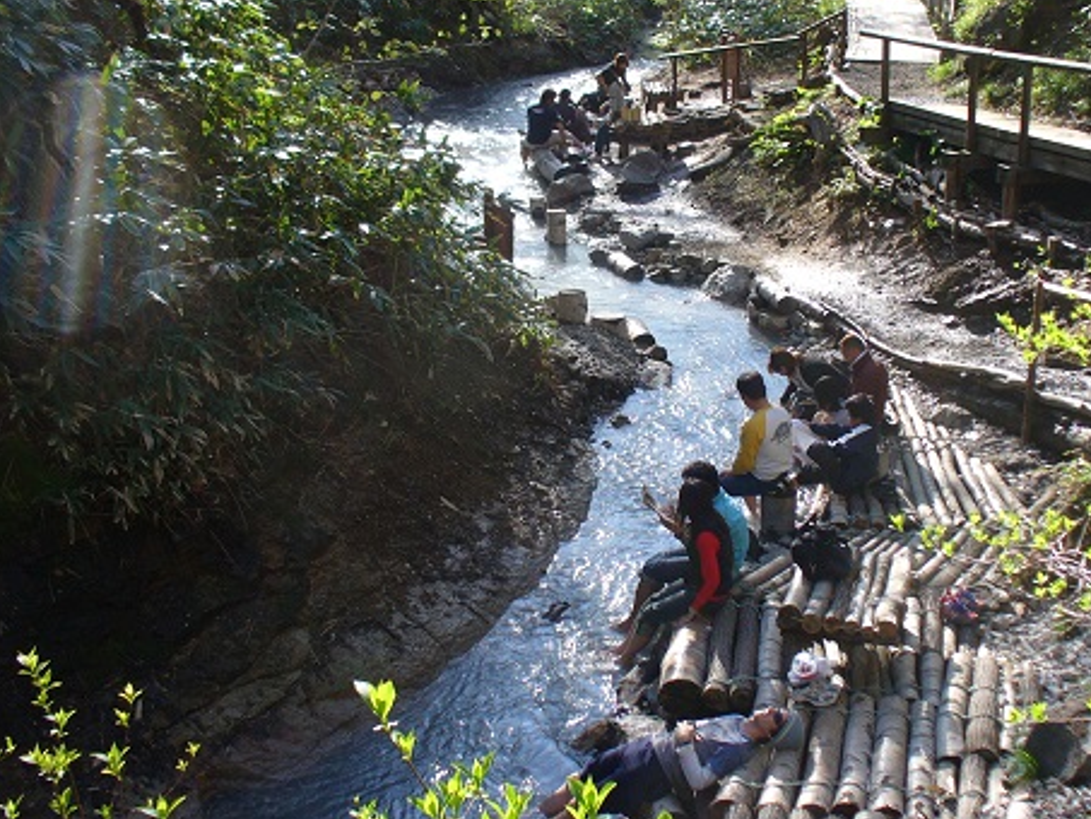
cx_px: 667
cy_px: 402
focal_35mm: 49
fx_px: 1545
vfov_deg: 29.7
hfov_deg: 38.7
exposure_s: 1/200
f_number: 2.8
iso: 80
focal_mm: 6.1
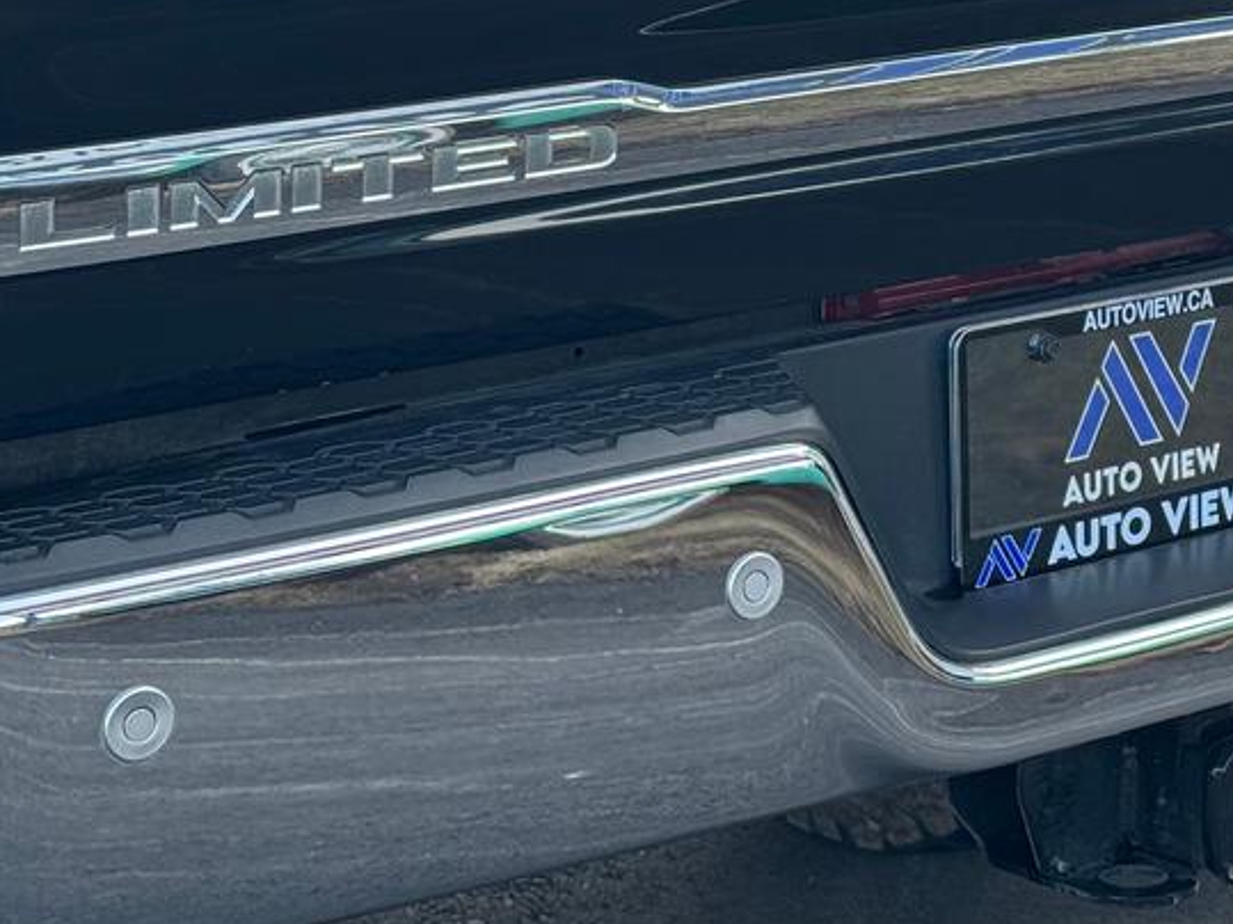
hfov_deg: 17.2
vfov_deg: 12.8
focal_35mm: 114
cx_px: 897
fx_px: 4060
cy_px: 37
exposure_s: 1/372
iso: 64
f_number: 1.78
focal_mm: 6.76
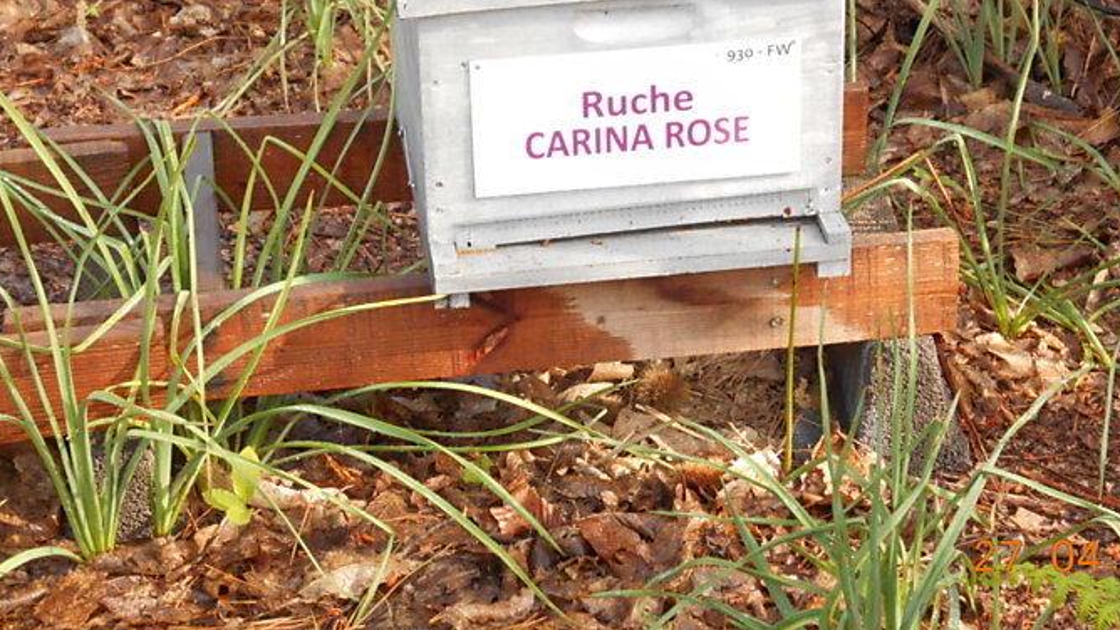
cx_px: 617
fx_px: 2792
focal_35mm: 94
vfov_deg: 12.8
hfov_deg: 22.7
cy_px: 152
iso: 200
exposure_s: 1/60
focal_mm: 12.8
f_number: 6
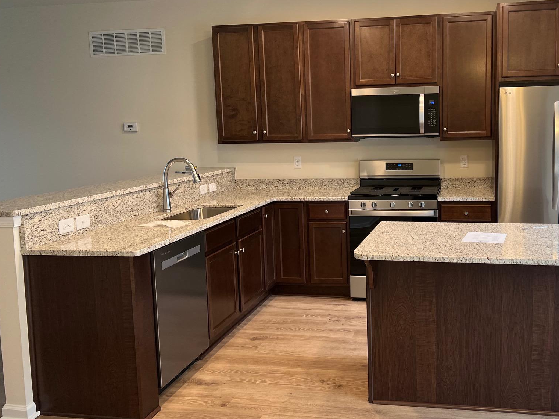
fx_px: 565
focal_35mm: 35
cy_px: 196
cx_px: 372
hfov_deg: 51.7
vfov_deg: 40.7
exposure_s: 1/60
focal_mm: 5.7
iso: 80
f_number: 1.5
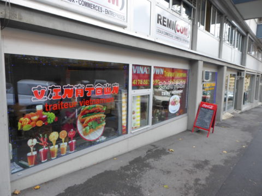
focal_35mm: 25
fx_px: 189
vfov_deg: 54.9
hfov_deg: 69.4
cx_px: 131
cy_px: 98
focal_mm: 4.3
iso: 80
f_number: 3.3
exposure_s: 1/80
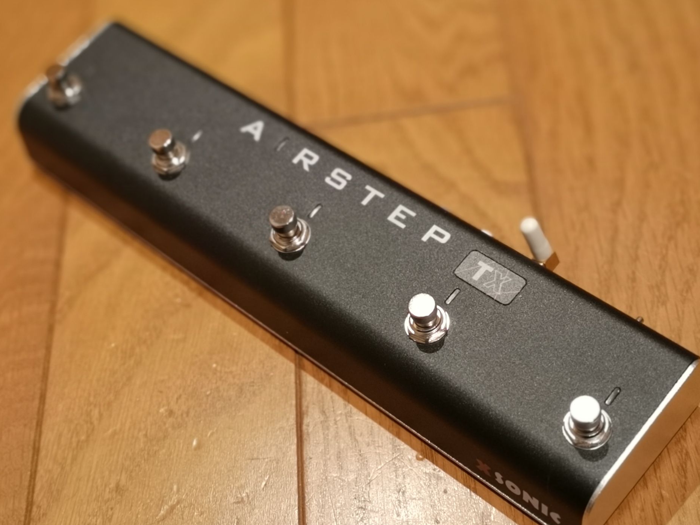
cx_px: 374
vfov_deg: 25.2
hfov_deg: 33.2
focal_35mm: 58
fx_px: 1173
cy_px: 275
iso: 320
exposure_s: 1/25
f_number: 1.2
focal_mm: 3.95
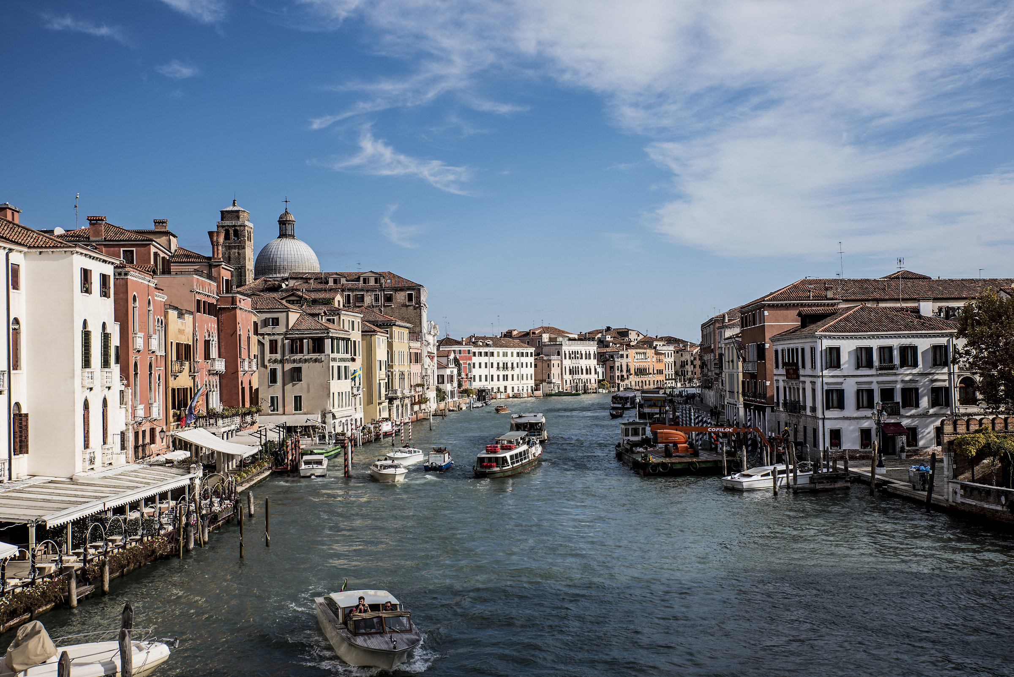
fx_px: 1183
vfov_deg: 31.9
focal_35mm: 42
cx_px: 507
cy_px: 338
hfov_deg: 46.4
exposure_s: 1/400
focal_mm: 42
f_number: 13
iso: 250
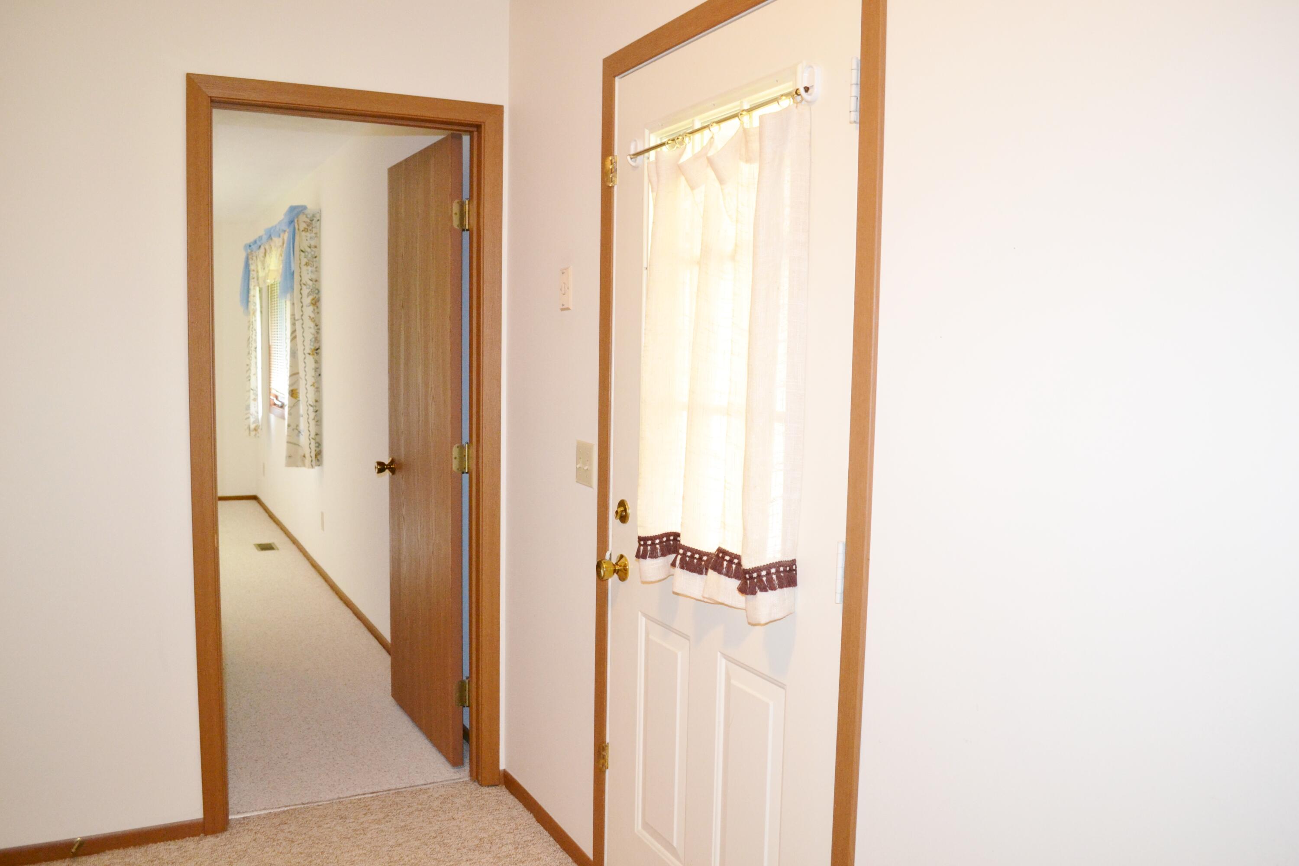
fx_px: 974
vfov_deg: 47.9
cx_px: 650
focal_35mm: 27
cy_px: 433
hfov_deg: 67.4
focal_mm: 18
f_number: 3.5
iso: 1400
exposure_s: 1/60
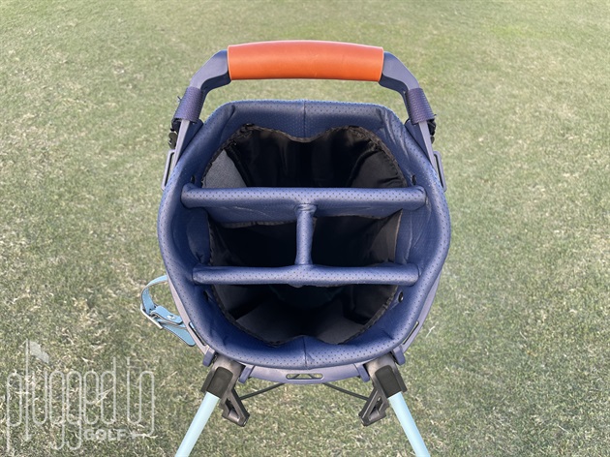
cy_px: 228
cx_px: 305
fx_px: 458
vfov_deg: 53.0
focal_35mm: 26
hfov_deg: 67.3
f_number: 1.6
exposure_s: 1/121
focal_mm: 4.2
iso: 32
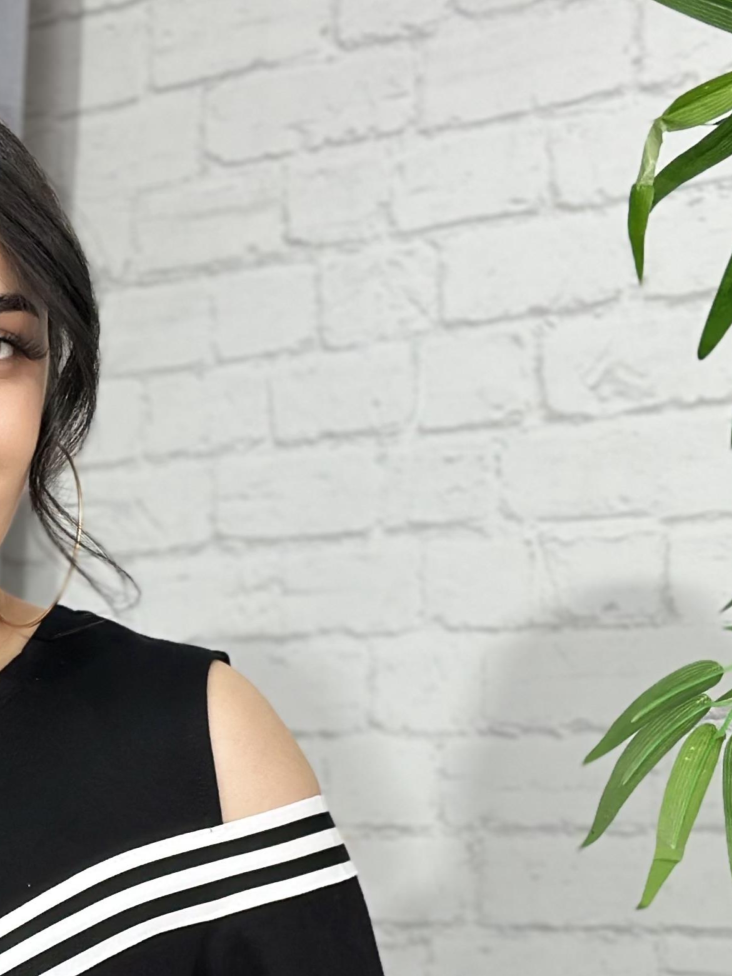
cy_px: 959
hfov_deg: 11.8
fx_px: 3496
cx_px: -64
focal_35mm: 124
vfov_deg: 15.6
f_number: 1.78
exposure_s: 1/100
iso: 100
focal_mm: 6.86
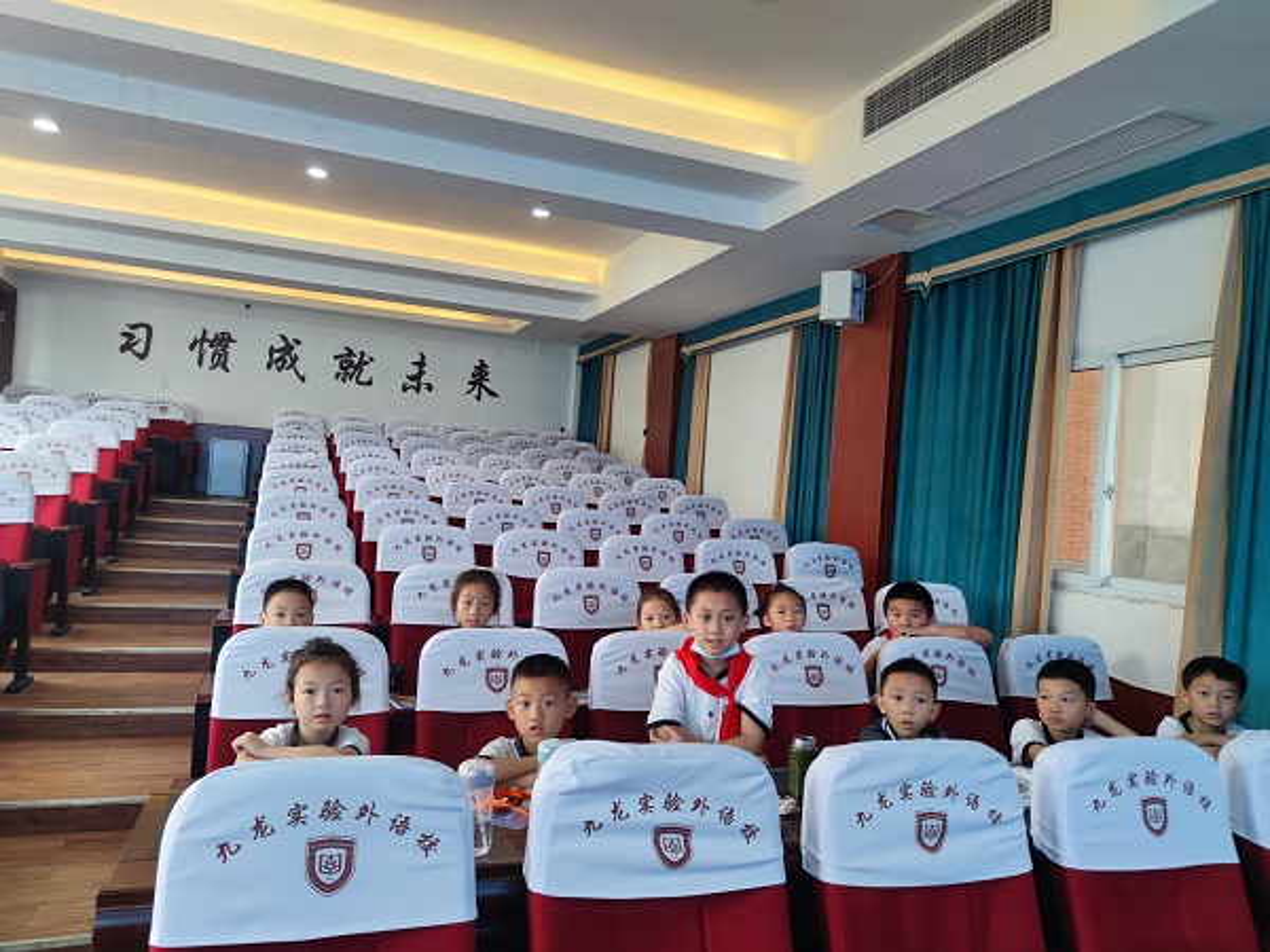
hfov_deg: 71.6
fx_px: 881
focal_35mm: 24
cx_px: 635
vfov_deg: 56.8
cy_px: 476
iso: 171
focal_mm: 6.72
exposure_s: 1/100
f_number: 1.69
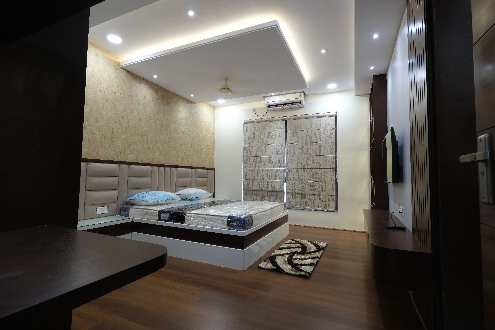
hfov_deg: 93.3
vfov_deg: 70.4
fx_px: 234
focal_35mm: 17
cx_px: 248
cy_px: 165
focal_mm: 11.2
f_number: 6.4
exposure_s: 1/6
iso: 160
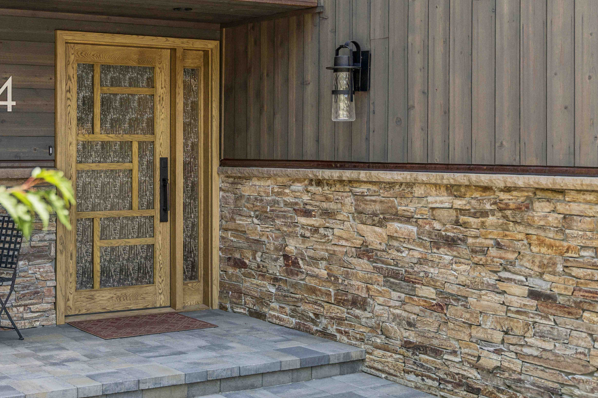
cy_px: 131
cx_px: 160
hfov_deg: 34.4
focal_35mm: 57
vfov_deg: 23.7
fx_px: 947
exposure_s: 1/2000
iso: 320
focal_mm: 38
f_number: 2.8
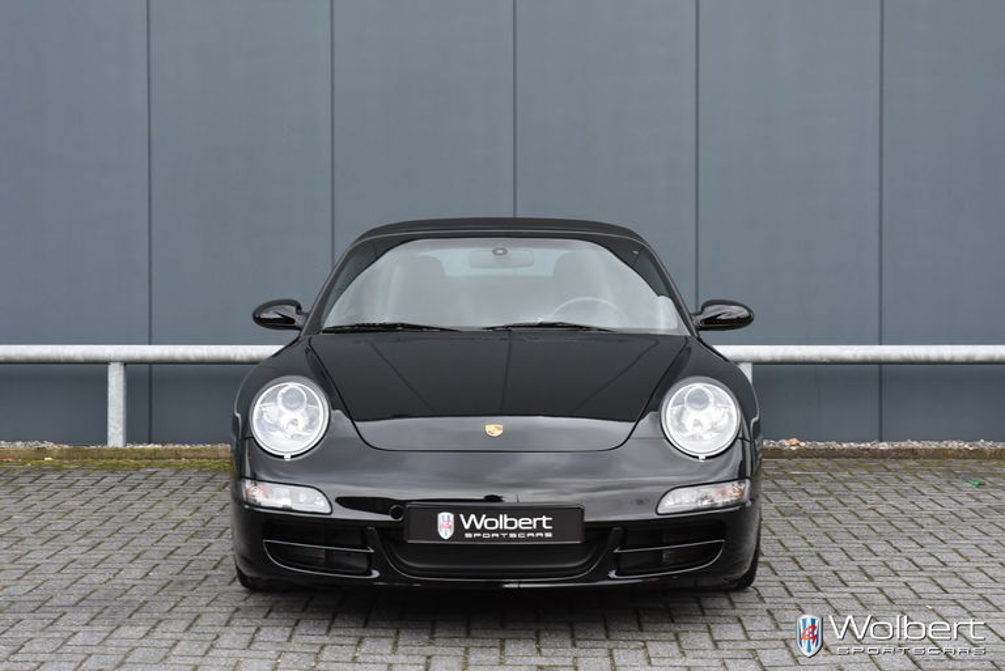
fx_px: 2011
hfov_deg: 28.1
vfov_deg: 19.0
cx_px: 502
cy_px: 336
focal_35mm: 72
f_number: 6.3
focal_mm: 48
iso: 800
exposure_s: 1/160
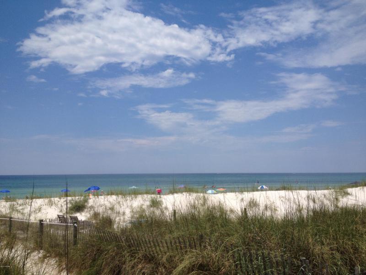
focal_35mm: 35
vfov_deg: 40.7
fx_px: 370
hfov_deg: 52.6
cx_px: 183
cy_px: 138
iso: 50
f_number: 2.4
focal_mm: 4.28
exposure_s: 1/4255
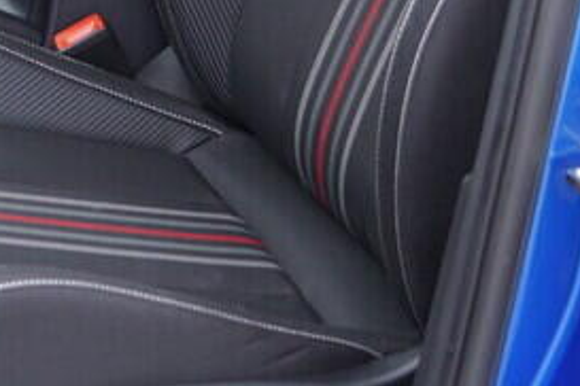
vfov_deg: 9.8
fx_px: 2175
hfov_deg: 14.9
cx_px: -11
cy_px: -213
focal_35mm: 135
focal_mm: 24
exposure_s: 1/40
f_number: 2.8
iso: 160
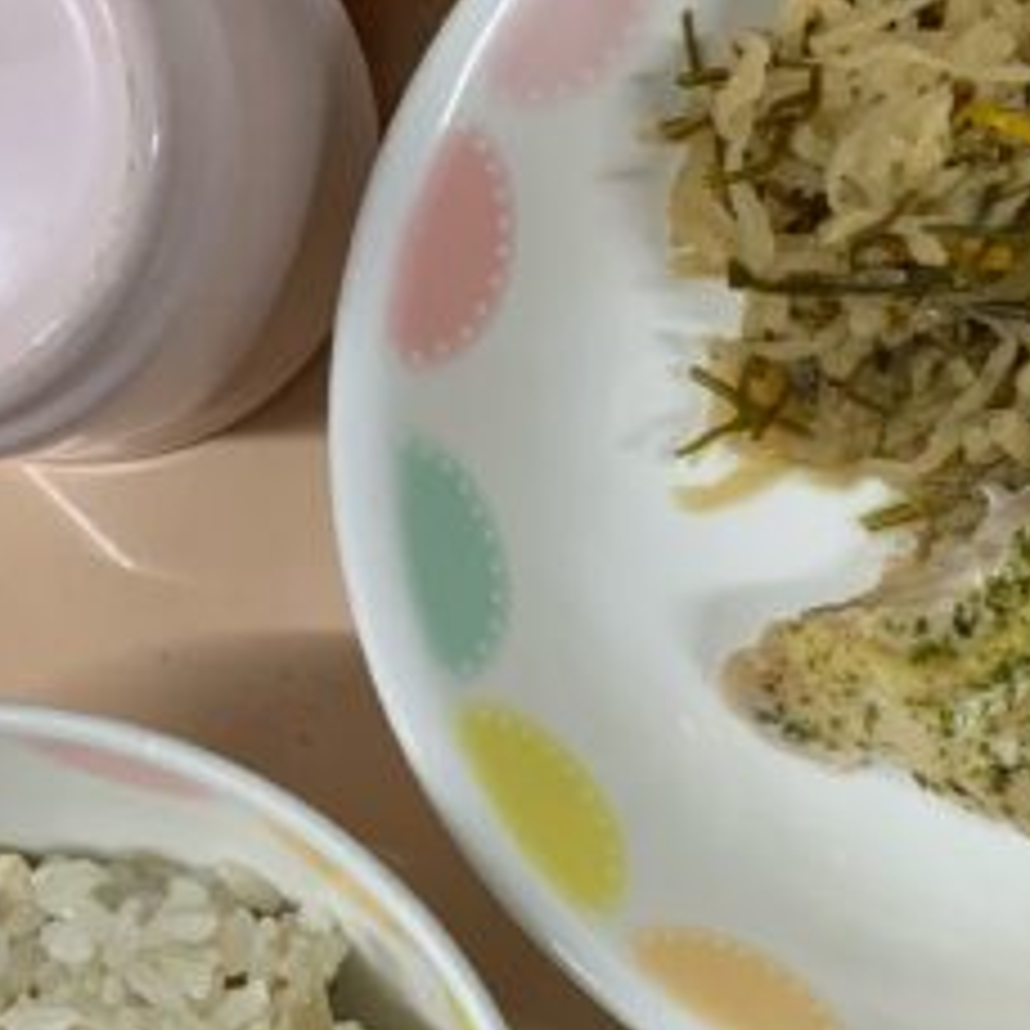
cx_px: 1026
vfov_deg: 22.3
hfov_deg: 21.7
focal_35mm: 77
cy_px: 783
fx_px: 2592
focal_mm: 4.25
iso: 64
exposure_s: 1/60
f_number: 1.8
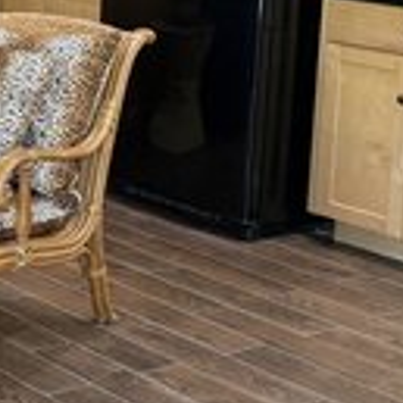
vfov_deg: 16.3
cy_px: 19
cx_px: -309
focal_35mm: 105
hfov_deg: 14.6
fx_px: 1383
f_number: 1.78
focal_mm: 6.76
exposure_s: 1/60
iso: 125
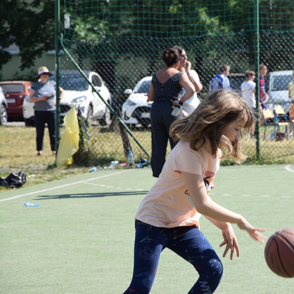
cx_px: 227
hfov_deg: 8.4
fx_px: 1995
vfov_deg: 8.4
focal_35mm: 208
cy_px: 151
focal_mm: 105
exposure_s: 1/250
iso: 200
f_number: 8
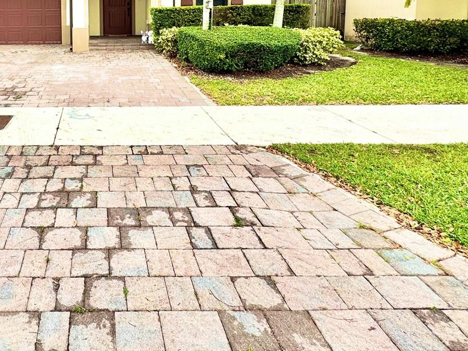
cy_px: 40
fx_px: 379
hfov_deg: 58.5
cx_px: 92
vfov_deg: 45.5
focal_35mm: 28
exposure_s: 1/600
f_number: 2.2
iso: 40
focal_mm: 2.22
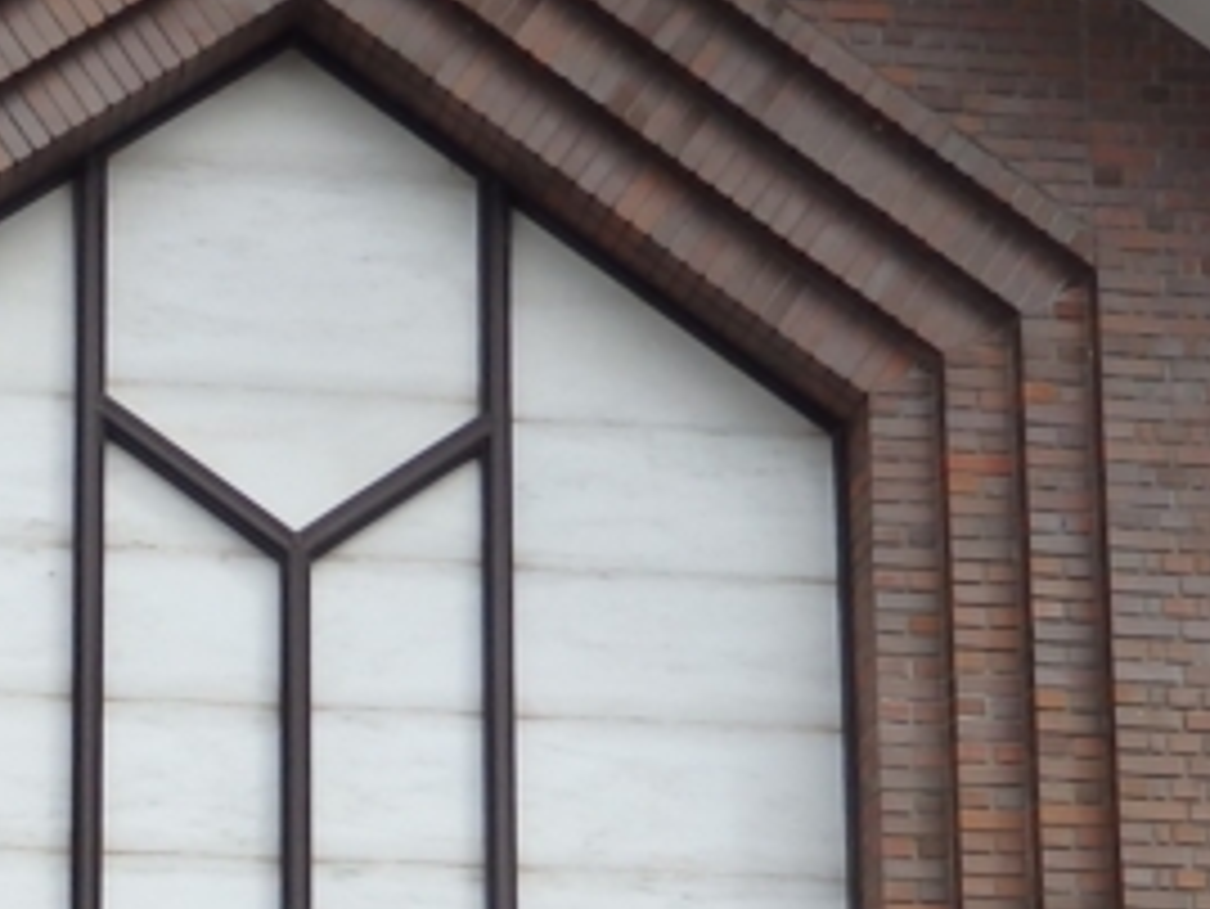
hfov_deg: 20.3
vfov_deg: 15.0
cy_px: 1089
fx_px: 3322
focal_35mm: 95
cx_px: 184
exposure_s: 1/200
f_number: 8.7
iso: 125
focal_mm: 4.5
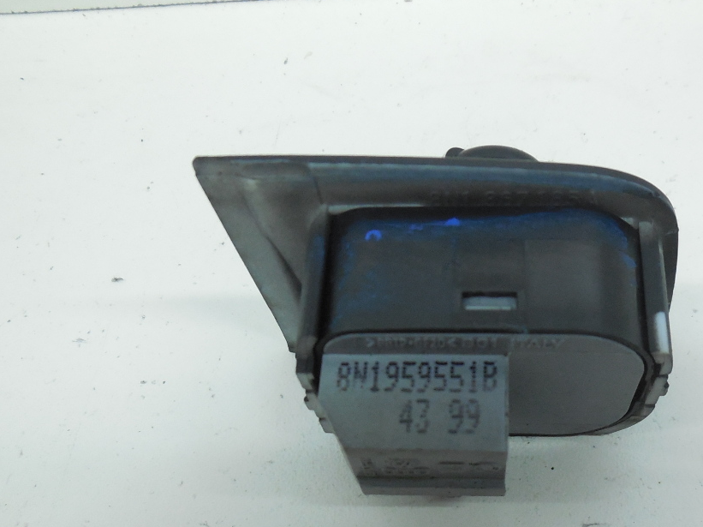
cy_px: 398
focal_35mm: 39
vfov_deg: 35.9
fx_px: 792
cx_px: 435
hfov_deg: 47.5
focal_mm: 4.5
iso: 400
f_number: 3.1
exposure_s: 1/250
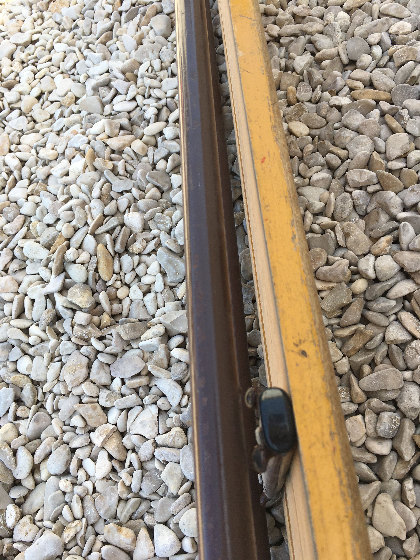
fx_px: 469
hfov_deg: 48.2
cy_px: 280
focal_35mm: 29
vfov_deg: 61.7
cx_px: 210
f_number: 2.2
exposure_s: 1/384
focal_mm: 4.15
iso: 25
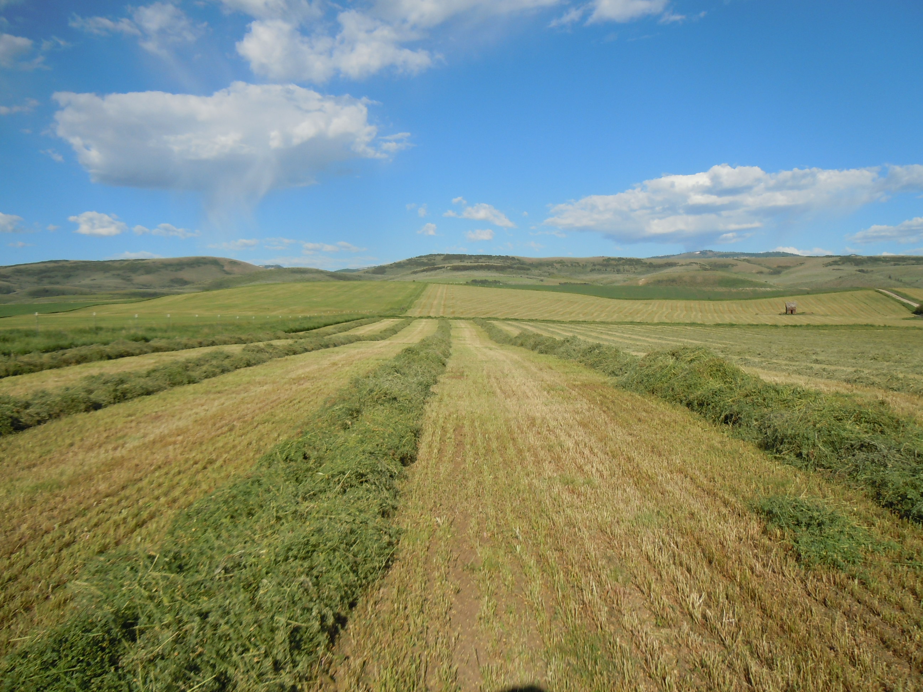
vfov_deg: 46.8
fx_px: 800
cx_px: 462
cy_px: 346
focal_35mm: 30
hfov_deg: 60.0
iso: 100
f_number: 7
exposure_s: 1/320
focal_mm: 5.4
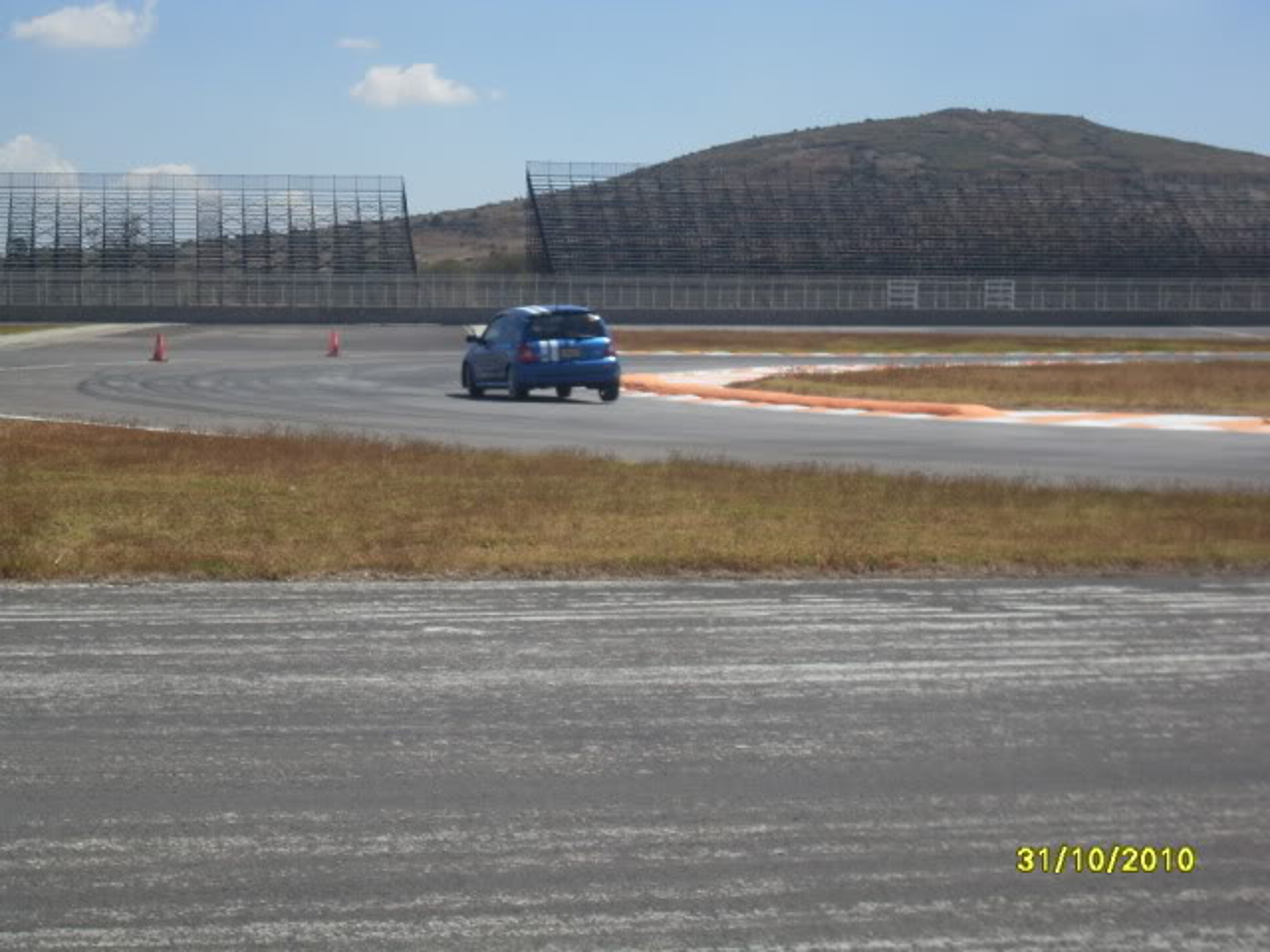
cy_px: 476
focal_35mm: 84
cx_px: 635
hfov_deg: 23.3
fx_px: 3082
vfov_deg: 17.6
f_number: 10.8
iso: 80
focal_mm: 13.5
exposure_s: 1/125
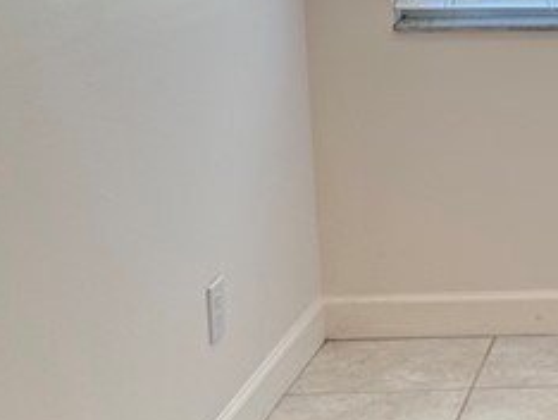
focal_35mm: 105
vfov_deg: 14.0
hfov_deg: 17.2
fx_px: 1694
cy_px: 52
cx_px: 787
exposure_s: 1/120
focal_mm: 6.86
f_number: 1.78
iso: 64
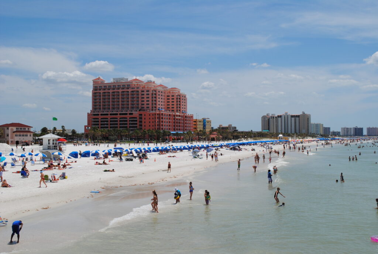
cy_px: 127
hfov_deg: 43.5
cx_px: 189
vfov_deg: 30.0
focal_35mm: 45
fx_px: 473
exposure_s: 1/400
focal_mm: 30
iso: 100
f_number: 10
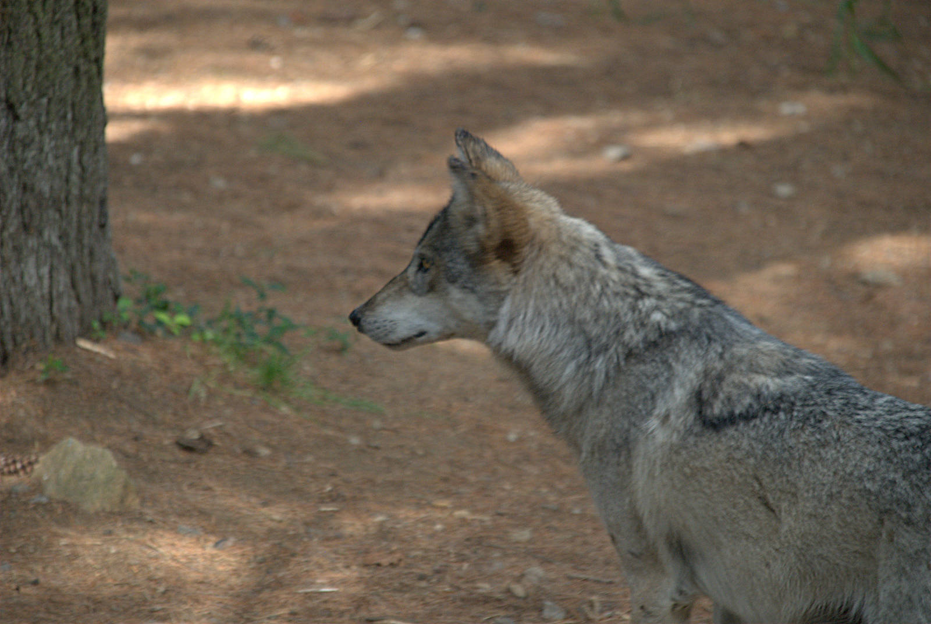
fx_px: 7770
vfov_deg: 4.6
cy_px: 312
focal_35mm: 300
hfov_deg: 6.9
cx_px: 466
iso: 400
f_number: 6.3
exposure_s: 1/50
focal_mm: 200
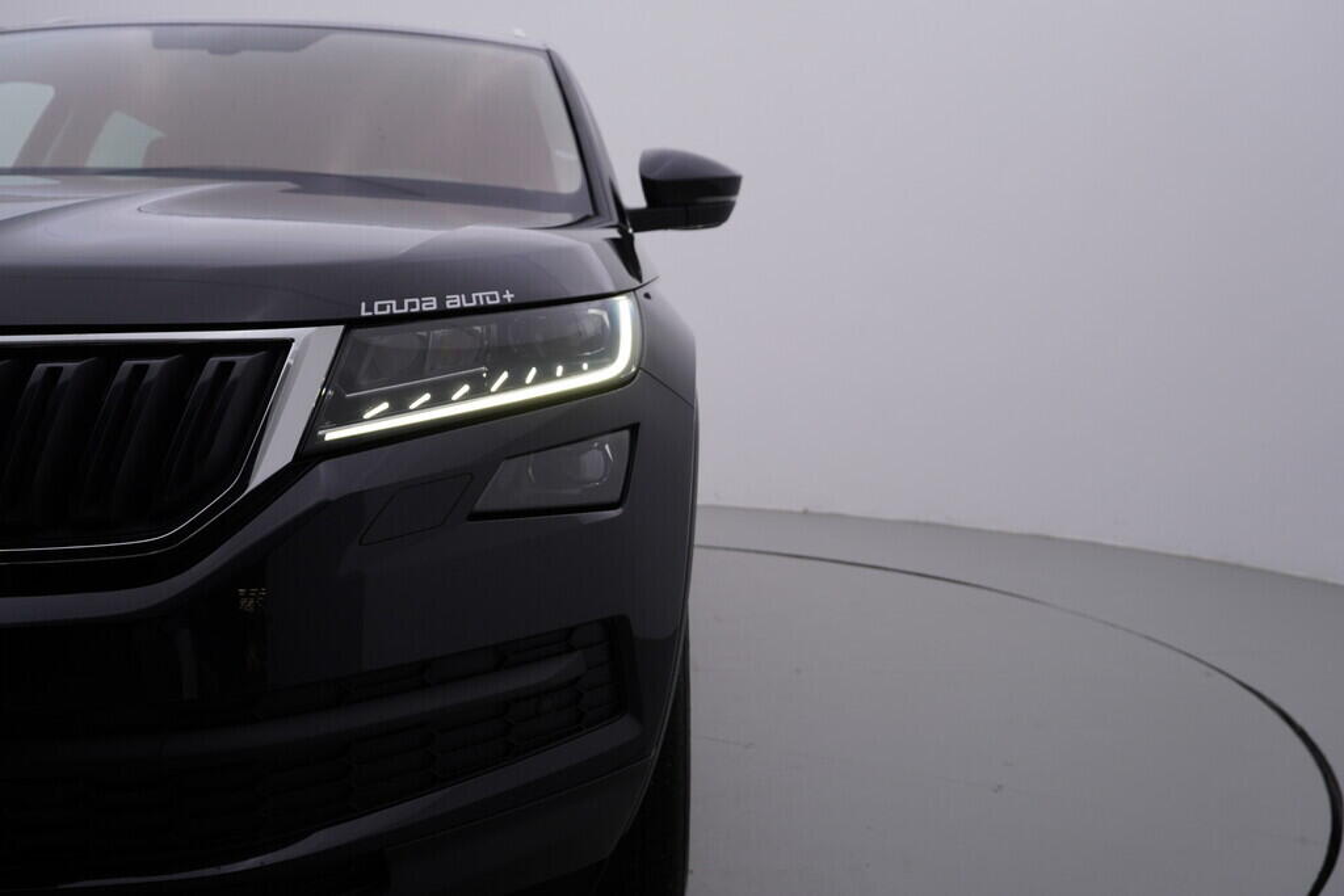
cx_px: 672
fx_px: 1344
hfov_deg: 53.1
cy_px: 448
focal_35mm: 36
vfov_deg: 36.9
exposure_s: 1/125
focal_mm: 24
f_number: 5
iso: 125
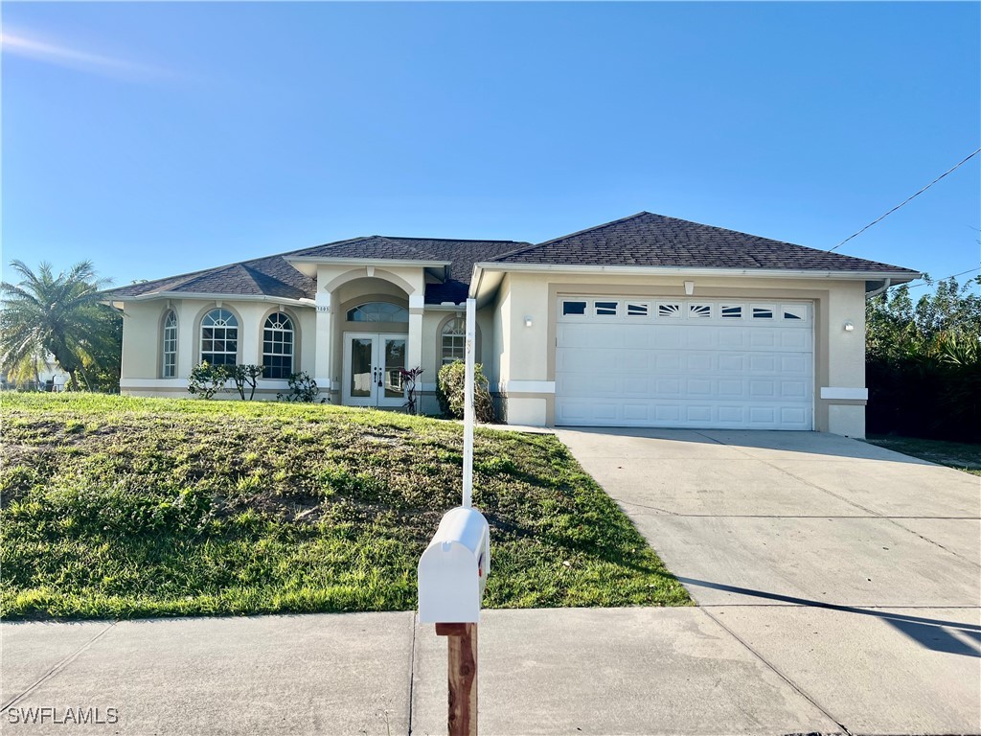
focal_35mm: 26
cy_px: 368
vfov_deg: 53.1
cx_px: 490
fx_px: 737
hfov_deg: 67.3
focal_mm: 5.7
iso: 50
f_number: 1.5
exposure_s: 1/3571
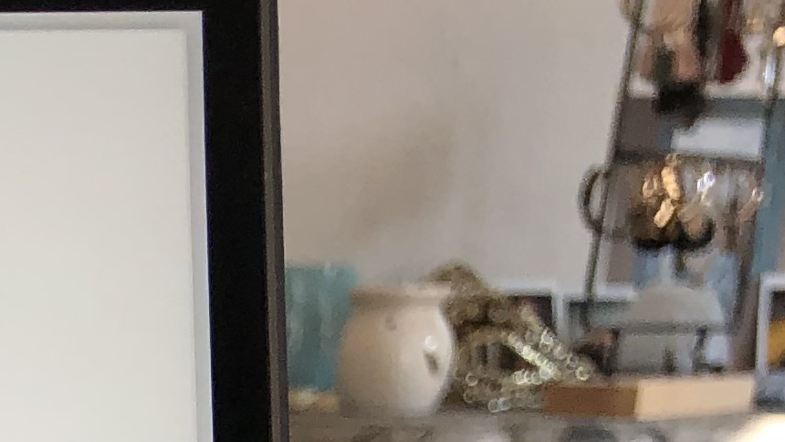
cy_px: 1432
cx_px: -582
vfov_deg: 7.3
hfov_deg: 13.6
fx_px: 2977
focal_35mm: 143
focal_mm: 4
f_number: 1.8
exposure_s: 1/120
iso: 40
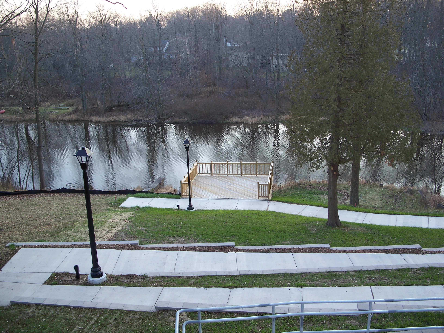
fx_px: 475
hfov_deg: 50.1
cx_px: 222
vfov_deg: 38.7
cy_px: 166
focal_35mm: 37
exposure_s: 1/60
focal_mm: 7.8
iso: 80
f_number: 2.8
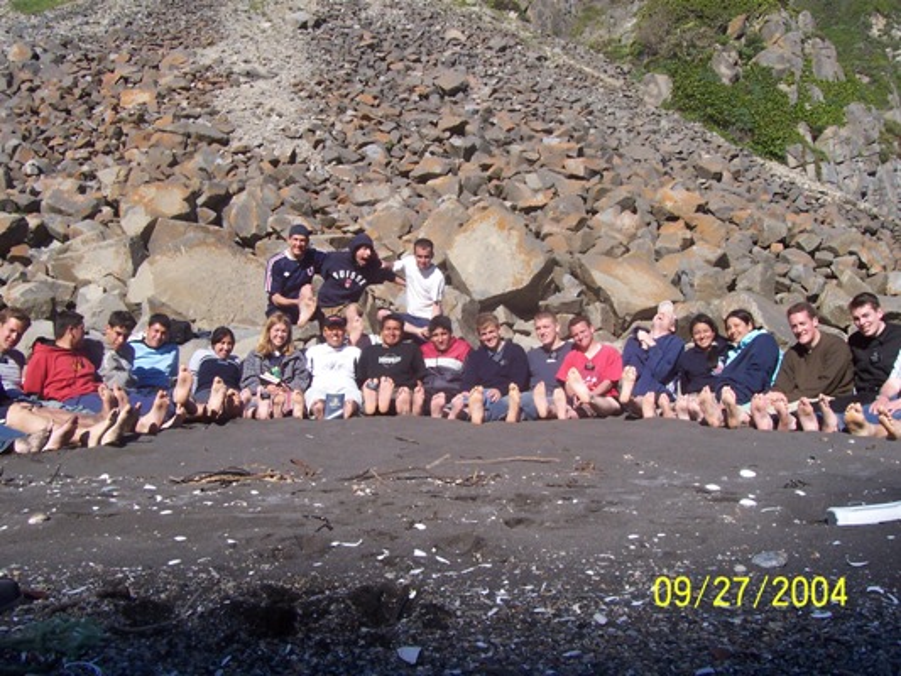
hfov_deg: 50.1
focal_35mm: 37
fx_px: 963
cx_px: 450
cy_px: 338
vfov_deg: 38.7
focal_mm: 5.6
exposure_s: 1/500
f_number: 5.6
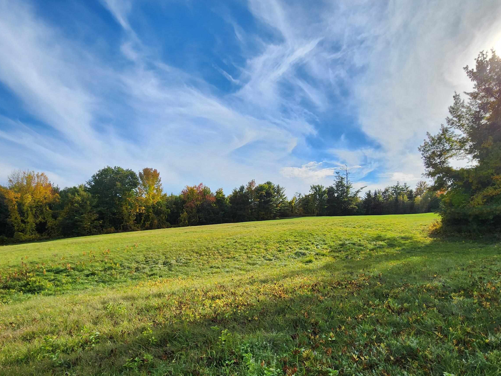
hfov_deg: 90.9
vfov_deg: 73.3
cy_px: 238
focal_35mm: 17
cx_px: 238
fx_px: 246
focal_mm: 2.2
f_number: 2.2
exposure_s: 1/2021
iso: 50
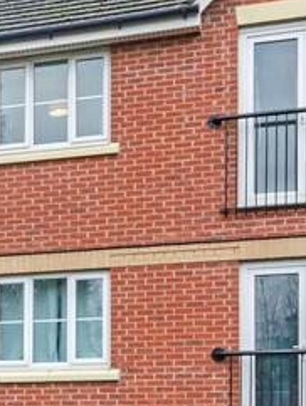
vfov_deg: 31.1
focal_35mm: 61
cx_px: -89
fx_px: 718
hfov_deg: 21.8
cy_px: 304
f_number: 9
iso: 400
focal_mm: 10
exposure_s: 1/125
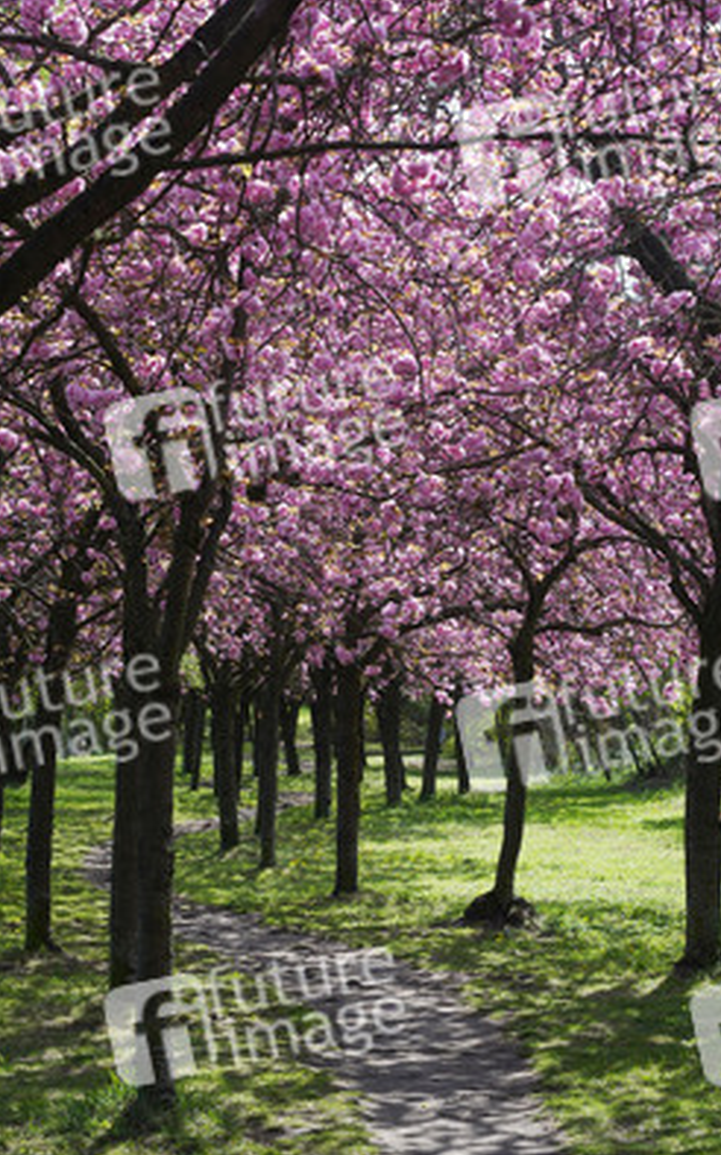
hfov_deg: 13.9
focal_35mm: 94
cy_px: 578
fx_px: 2957
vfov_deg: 22.1
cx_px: 340
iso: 320
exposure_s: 1/100
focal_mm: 91
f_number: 8
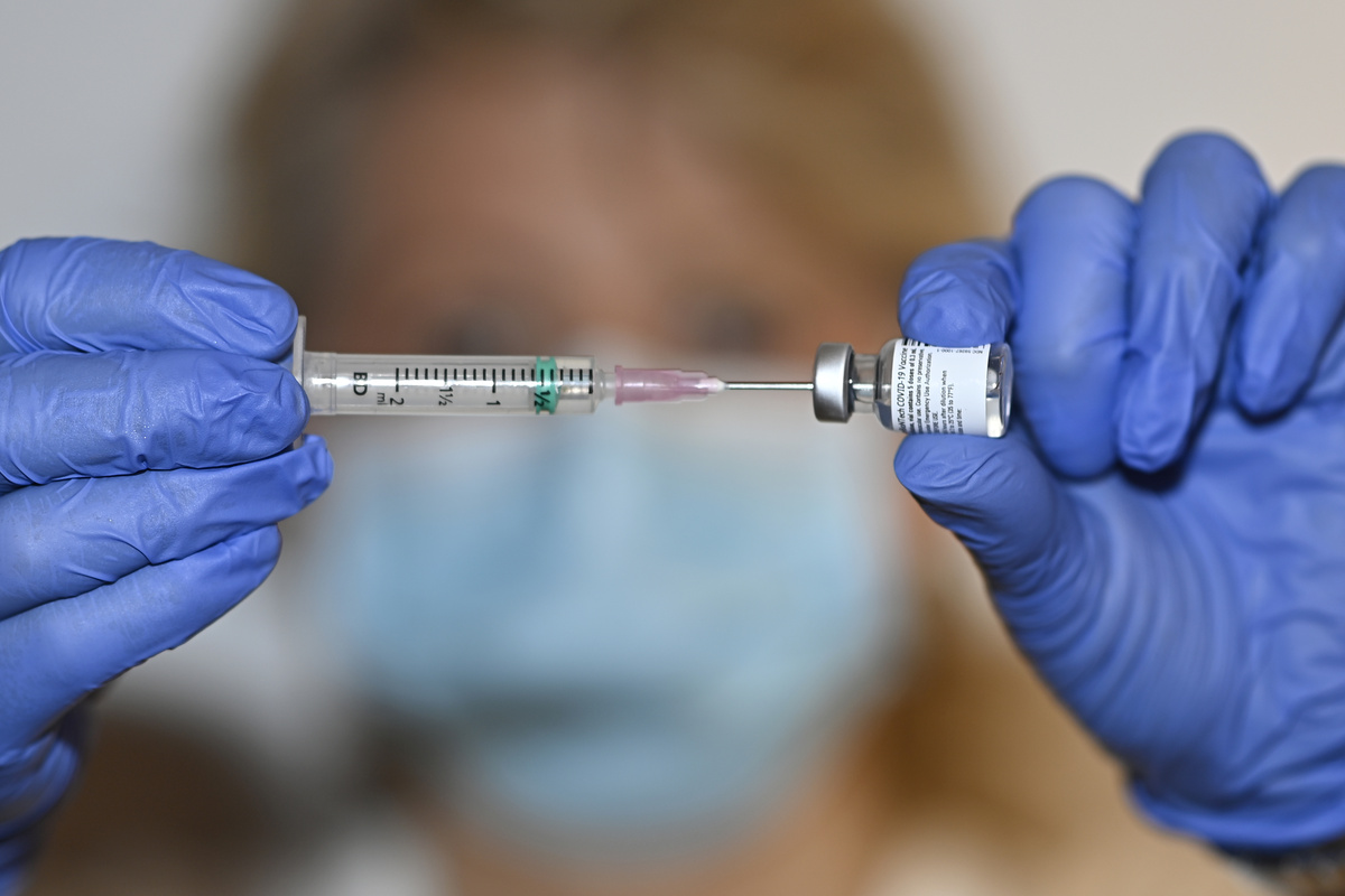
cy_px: 448
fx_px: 3923
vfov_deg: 13.0
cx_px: 672
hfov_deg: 19.5
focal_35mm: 105
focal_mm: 105
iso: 100
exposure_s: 1/40
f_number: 2.2
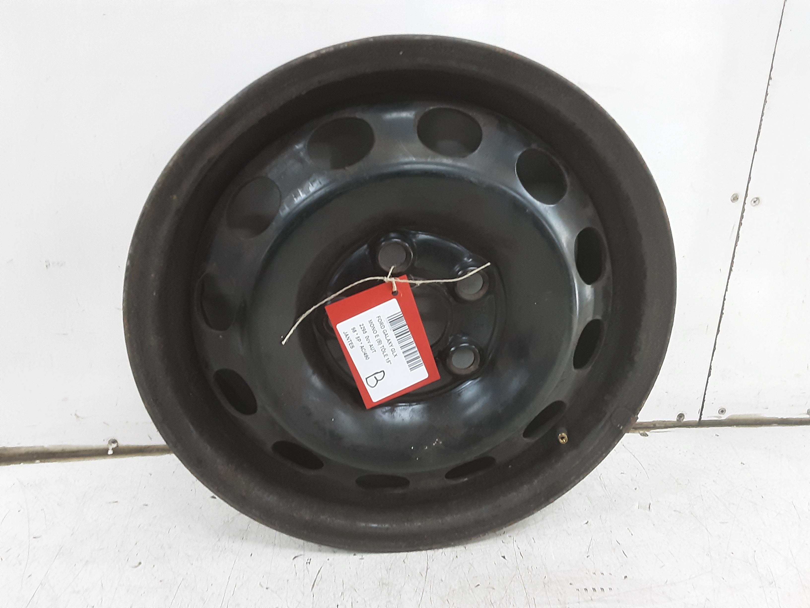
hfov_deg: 65.3
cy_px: 304
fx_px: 632
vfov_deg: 51.4
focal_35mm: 27
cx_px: 405
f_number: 1.9
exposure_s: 1/25
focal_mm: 2.91
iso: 200
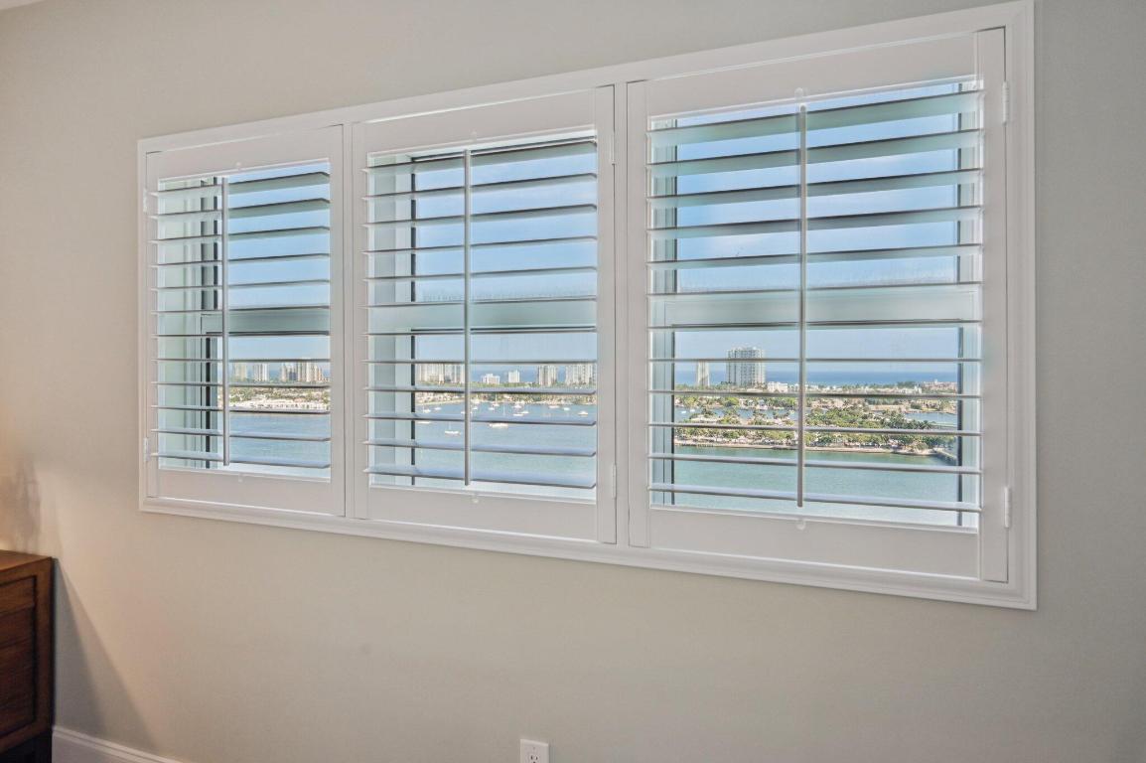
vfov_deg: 64.5
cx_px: 573
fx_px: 604
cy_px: 382
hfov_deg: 86.9
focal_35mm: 19
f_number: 8
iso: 800
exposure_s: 1/500
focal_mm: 19
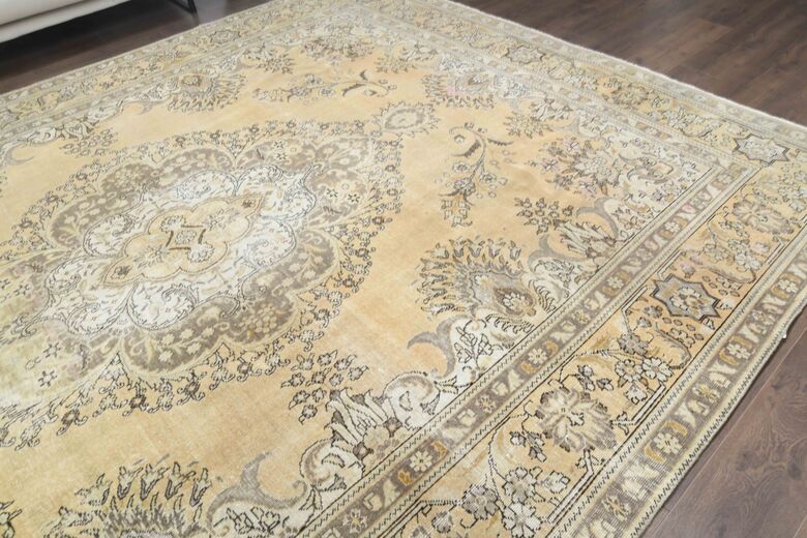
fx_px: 538
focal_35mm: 24
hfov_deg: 73.7
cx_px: 404
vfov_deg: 53.1
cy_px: 269
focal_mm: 24
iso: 1000
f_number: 16
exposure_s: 1/125
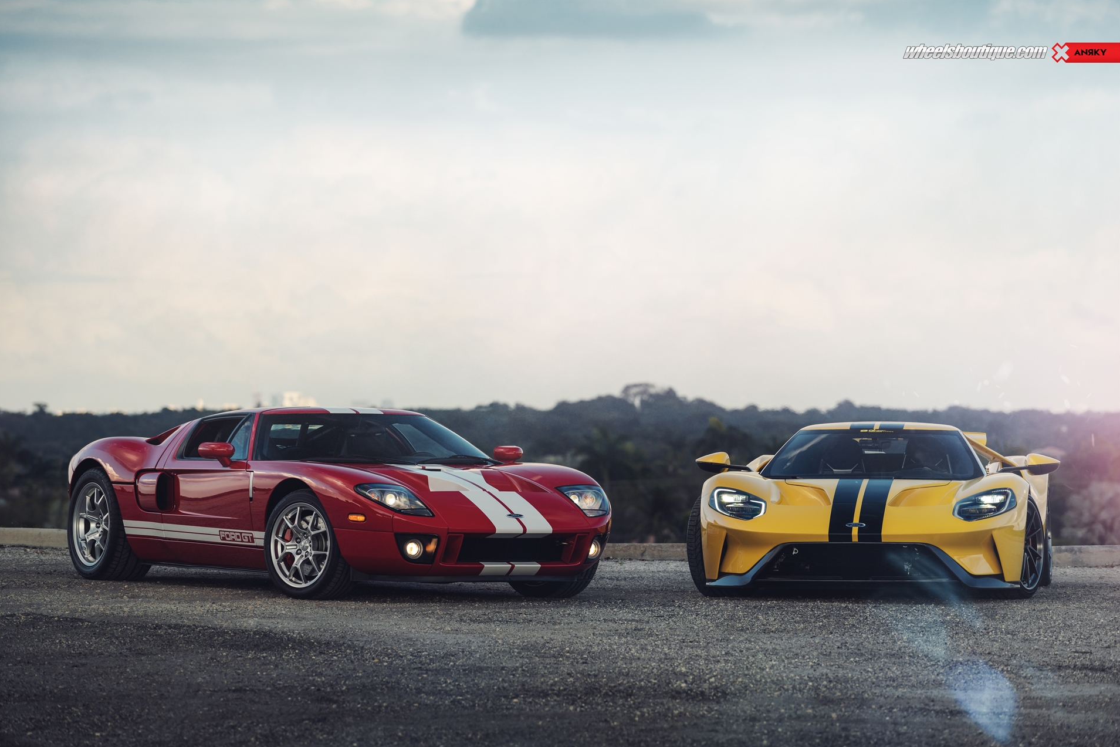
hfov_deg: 11.4
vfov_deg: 7.6
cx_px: 560
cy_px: 374
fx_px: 5631
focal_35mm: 181
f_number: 5
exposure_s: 1/320
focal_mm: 180
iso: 200
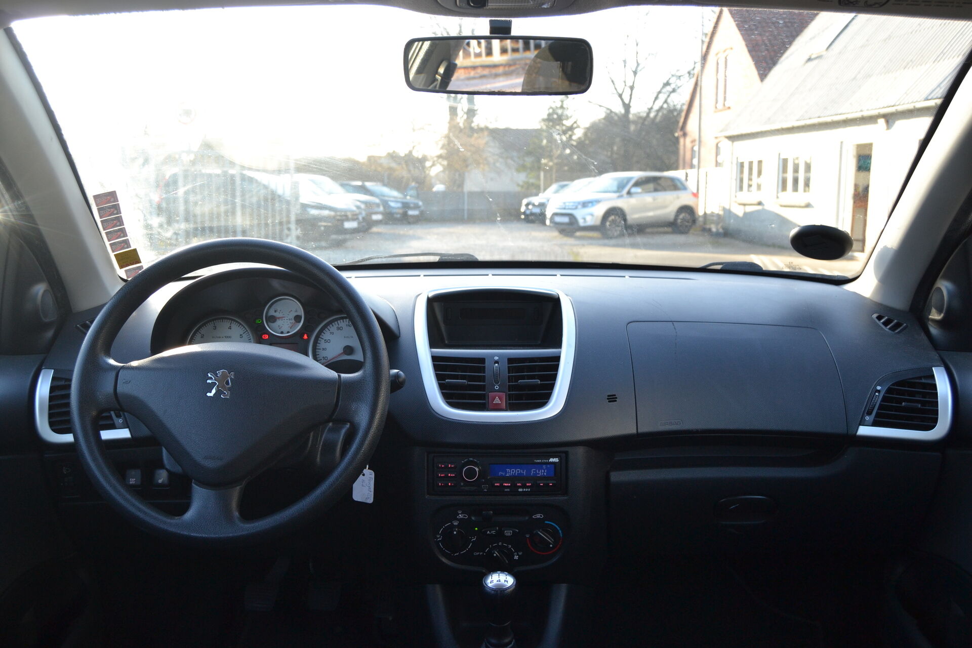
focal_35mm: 33
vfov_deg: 40.0
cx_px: 486
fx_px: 891
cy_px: 324
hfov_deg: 57.2
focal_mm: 22
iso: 320
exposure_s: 1/125
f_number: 5.6
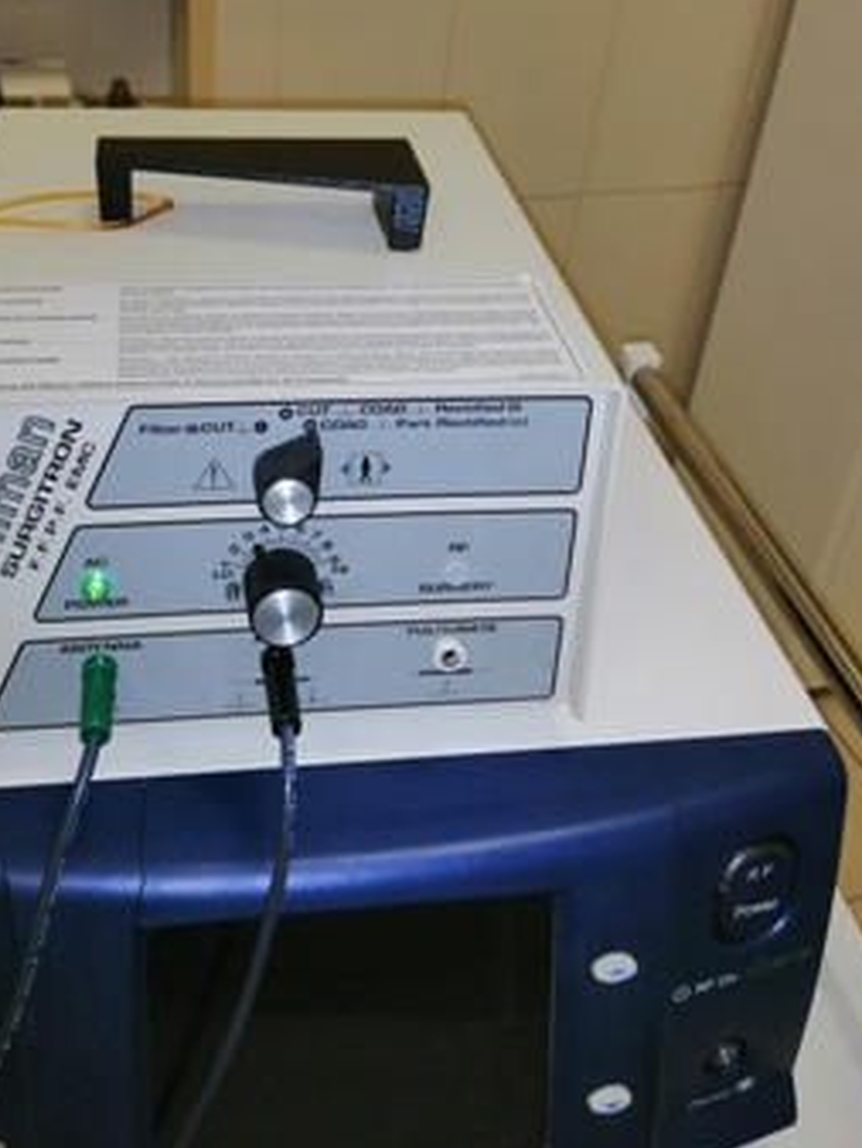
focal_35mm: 36
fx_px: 1195
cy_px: 373
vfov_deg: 50.3
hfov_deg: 39.3
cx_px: 307
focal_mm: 3.81
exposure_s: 1/50
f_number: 2.2
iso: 160
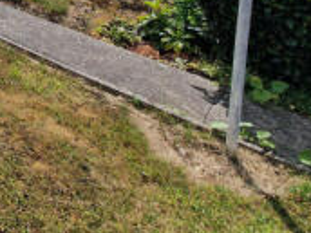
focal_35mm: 44
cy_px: -109
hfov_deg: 28.4
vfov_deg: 25.4
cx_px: -153
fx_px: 395
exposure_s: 1/3848
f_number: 2.2
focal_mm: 2.2
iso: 50
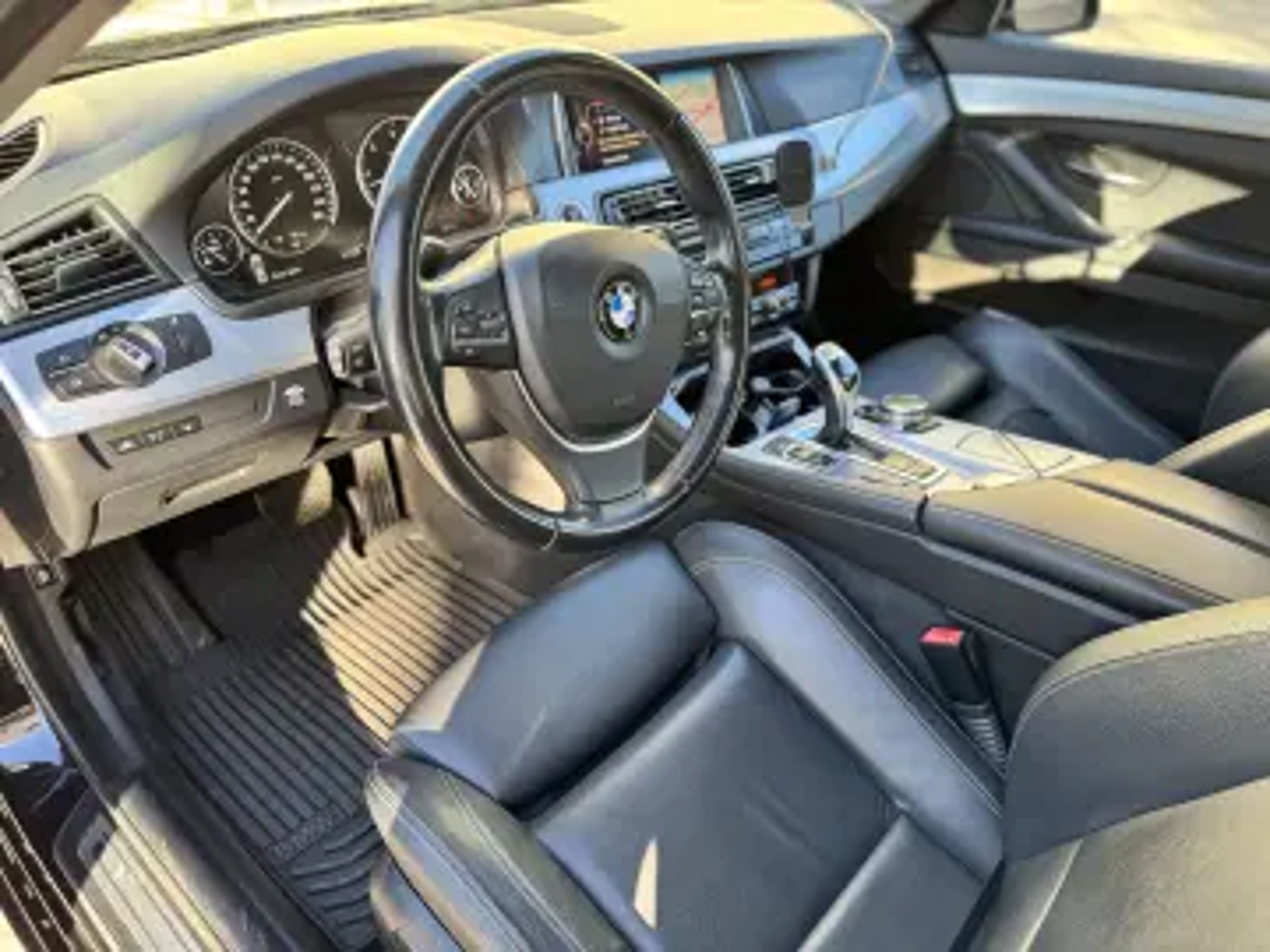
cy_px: 476
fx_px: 881
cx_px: 635
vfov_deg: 56.8
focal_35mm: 24
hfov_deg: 71.6
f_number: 1.78
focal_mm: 6.76
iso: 160
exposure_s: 1/121
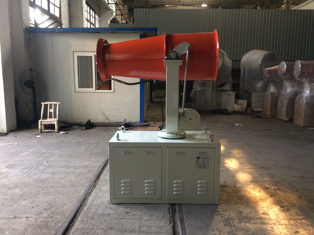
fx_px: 263
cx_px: 157
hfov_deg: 61.7
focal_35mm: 29
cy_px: 118
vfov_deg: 48.2
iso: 125
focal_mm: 4.15
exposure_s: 1/33
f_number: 2.2
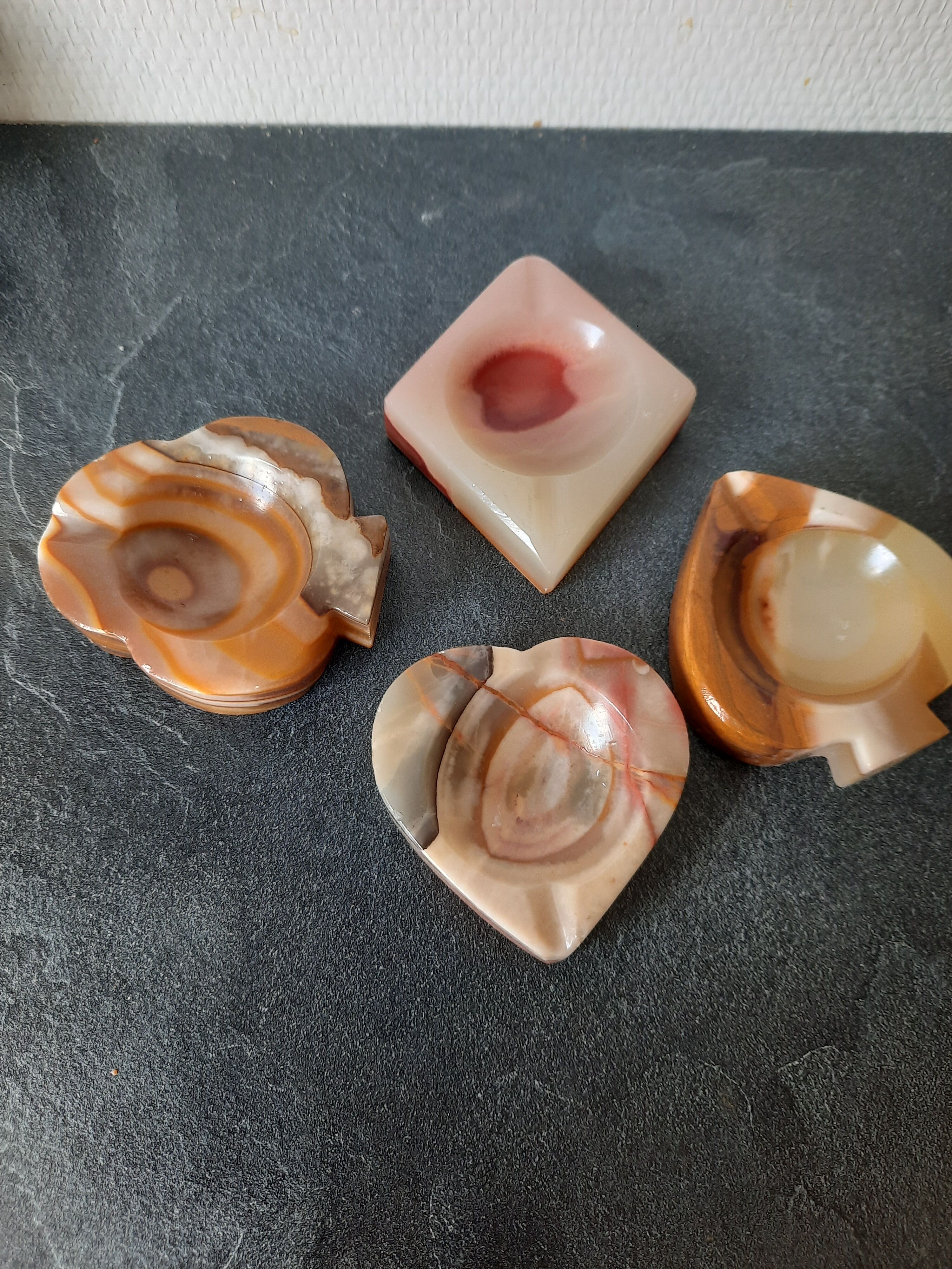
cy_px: 634
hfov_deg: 54.9
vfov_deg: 69.4
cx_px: 476
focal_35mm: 25
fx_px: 917
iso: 160
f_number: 2
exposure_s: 1/50
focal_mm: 4.6
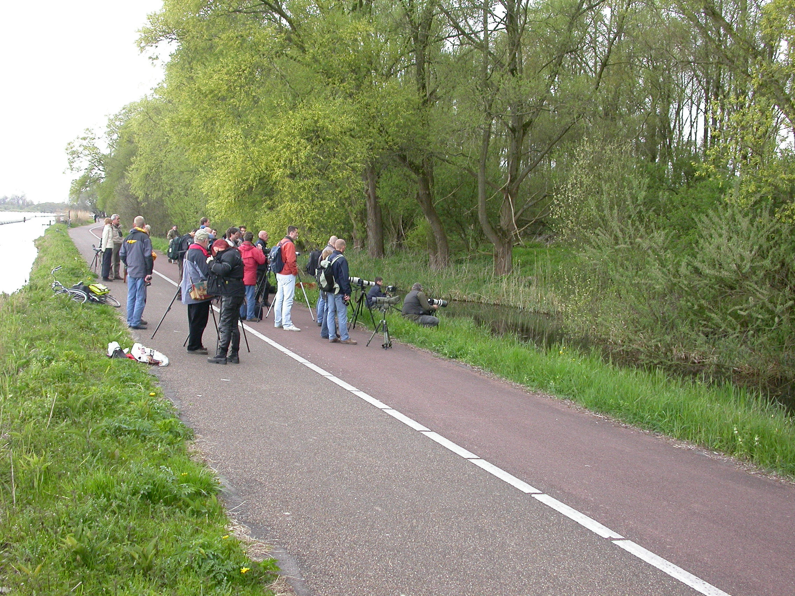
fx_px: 873
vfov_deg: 37.7
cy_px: 298
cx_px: 398
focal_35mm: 38
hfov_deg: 49.0
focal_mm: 7.85
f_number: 3.7
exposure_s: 1/69.6
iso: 100
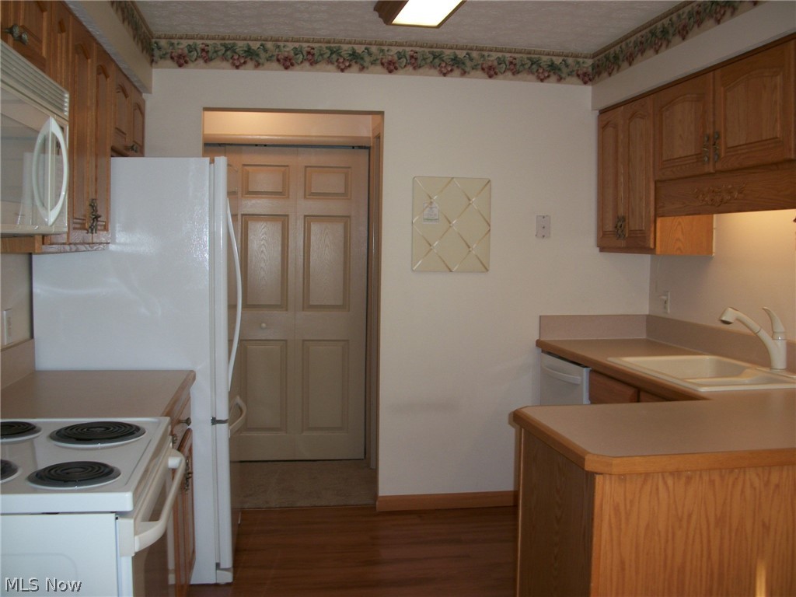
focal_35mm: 35
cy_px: 298
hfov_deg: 52.6
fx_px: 805
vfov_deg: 40.7
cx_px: 398
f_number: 3.1
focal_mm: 6.3
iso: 80
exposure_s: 1/60
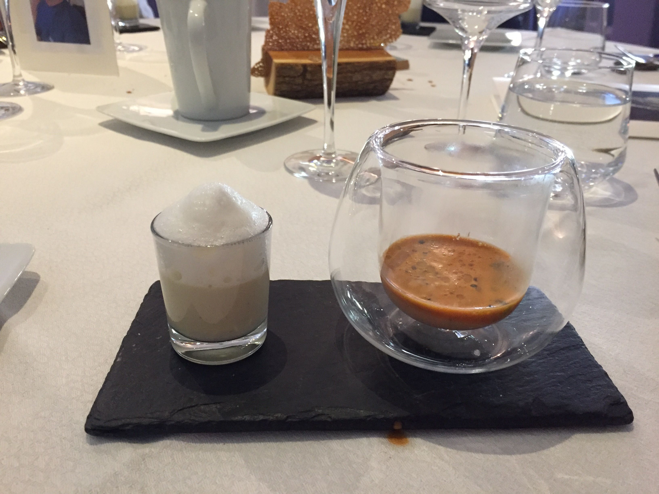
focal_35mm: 29
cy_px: 247
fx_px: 552
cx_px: 330
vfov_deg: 48.2
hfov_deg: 61.7
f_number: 2.2
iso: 250
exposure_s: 1/25
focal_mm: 4.15
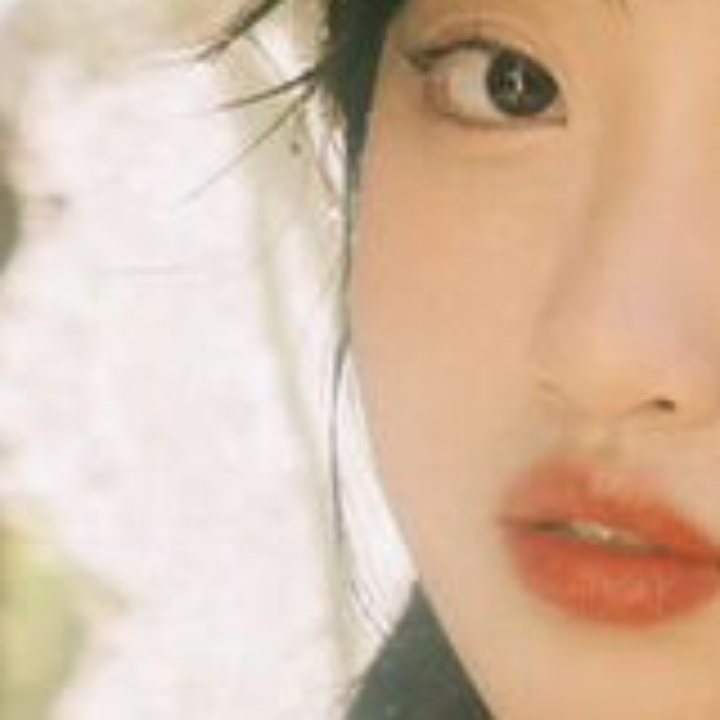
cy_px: 1064
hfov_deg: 3.0
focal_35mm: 577
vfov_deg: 3.0
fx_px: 13578
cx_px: 1310
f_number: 4
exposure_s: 1/200
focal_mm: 70
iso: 100
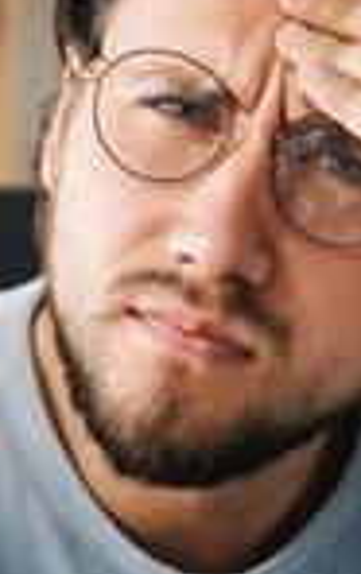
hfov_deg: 4.6
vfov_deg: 7.4
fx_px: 4453
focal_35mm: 284
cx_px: 210
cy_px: 500
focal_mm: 70
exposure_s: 1/125
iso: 1250
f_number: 2.8
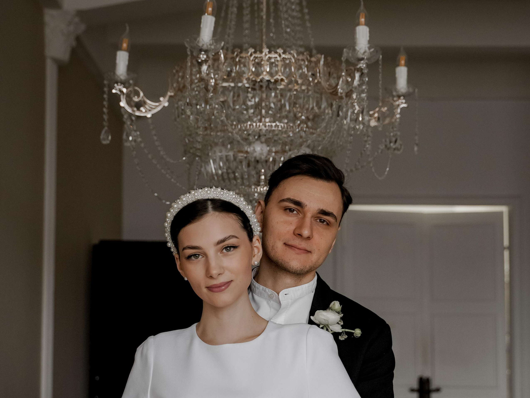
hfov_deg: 33.2
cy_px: 275
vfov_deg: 25.1
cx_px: 266
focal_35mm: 58
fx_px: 888
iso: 800
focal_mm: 40
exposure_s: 1/500
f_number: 2.8
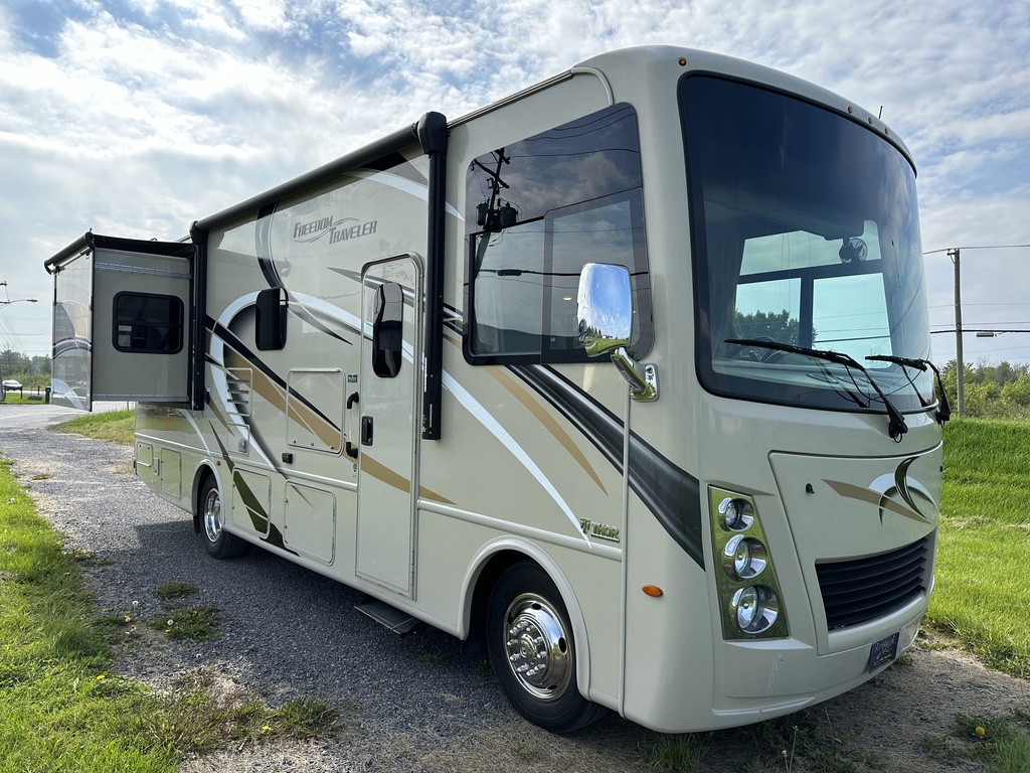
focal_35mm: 24
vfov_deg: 56.8
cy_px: 386
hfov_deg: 71.6
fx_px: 714
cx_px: 515
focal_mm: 6.86
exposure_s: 1/2967
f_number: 1.78
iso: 80
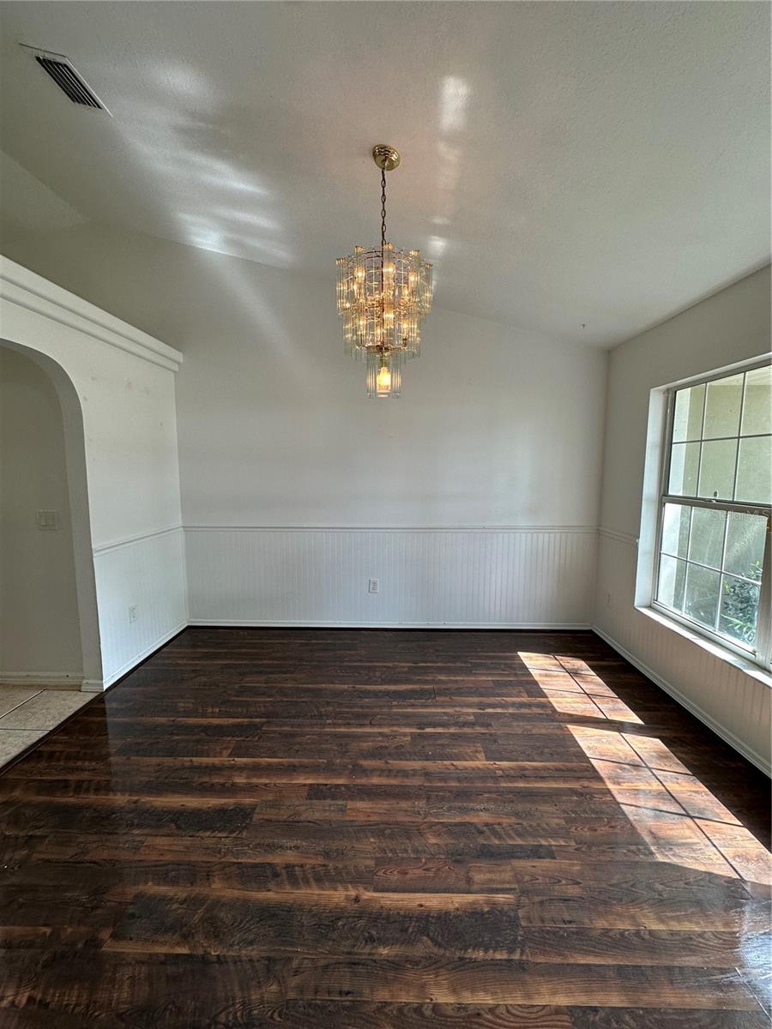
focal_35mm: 14
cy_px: 514
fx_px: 416
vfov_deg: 102.1
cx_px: 386
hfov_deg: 85.7
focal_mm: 2.22
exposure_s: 1/120
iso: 80
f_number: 2.2
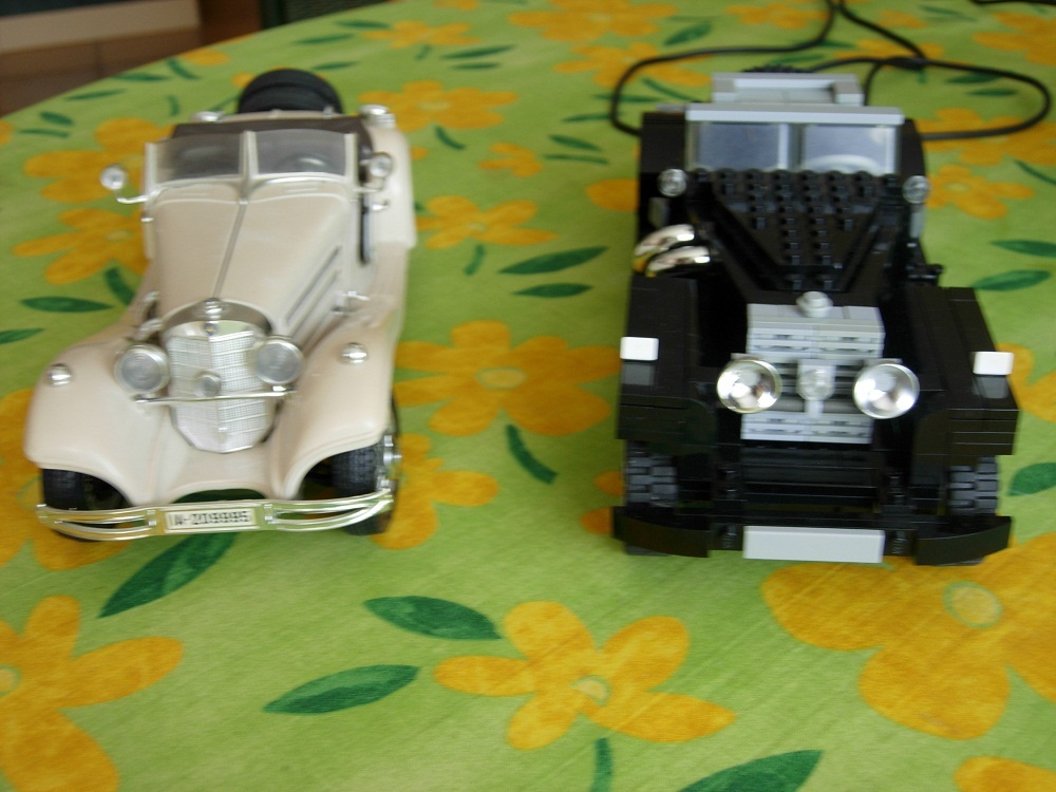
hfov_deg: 39.7
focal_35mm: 48
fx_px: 1464
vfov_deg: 30.3
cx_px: 528
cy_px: 396
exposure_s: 1/19
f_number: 3.1
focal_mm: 10.1
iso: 50
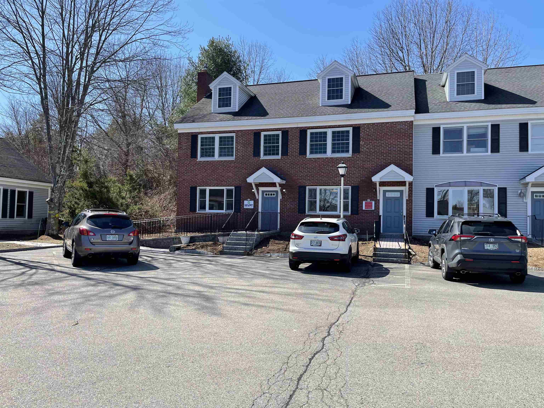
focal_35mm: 25
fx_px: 393
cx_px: 272
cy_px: 204
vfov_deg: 54.9
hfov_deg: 69.4
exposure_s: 1/2123
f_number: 1.6
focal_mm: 5.1
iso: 32
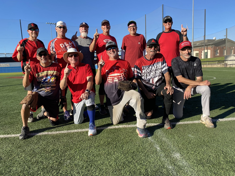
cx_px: 118
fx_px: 177
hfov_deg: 67.3
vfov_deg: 53.1
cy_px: 88
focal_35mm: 26
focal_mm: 4.25
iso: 32
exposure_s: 1/1927
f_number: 1.8
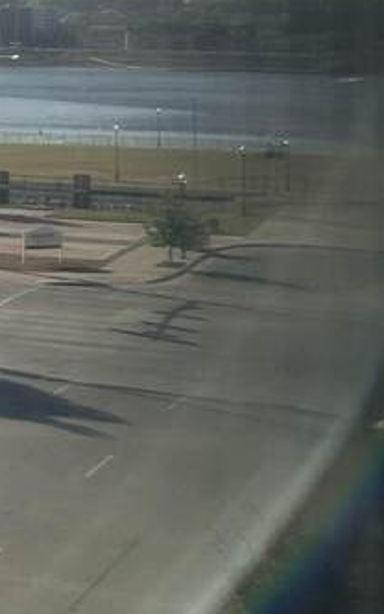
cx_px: -626
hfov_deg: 10.2
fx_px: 1776
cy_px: -17
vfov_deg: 19.0
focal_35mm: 106
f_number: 1.5
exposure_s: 1/2571
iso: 50
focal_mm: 5.7
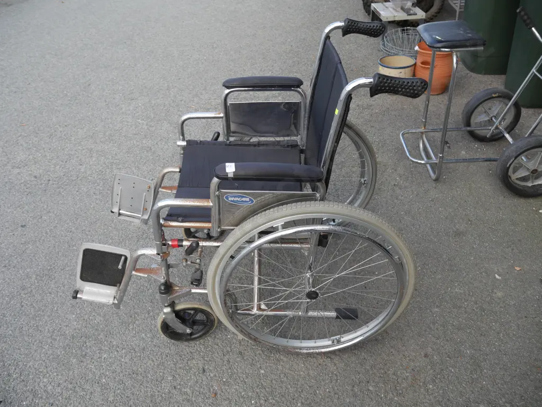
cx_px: 271
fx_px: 439
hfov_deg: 63.4
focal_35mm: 28
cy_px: 204
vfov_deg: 49.8
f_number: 4.5
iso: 200
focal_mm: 14
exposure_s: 1/200
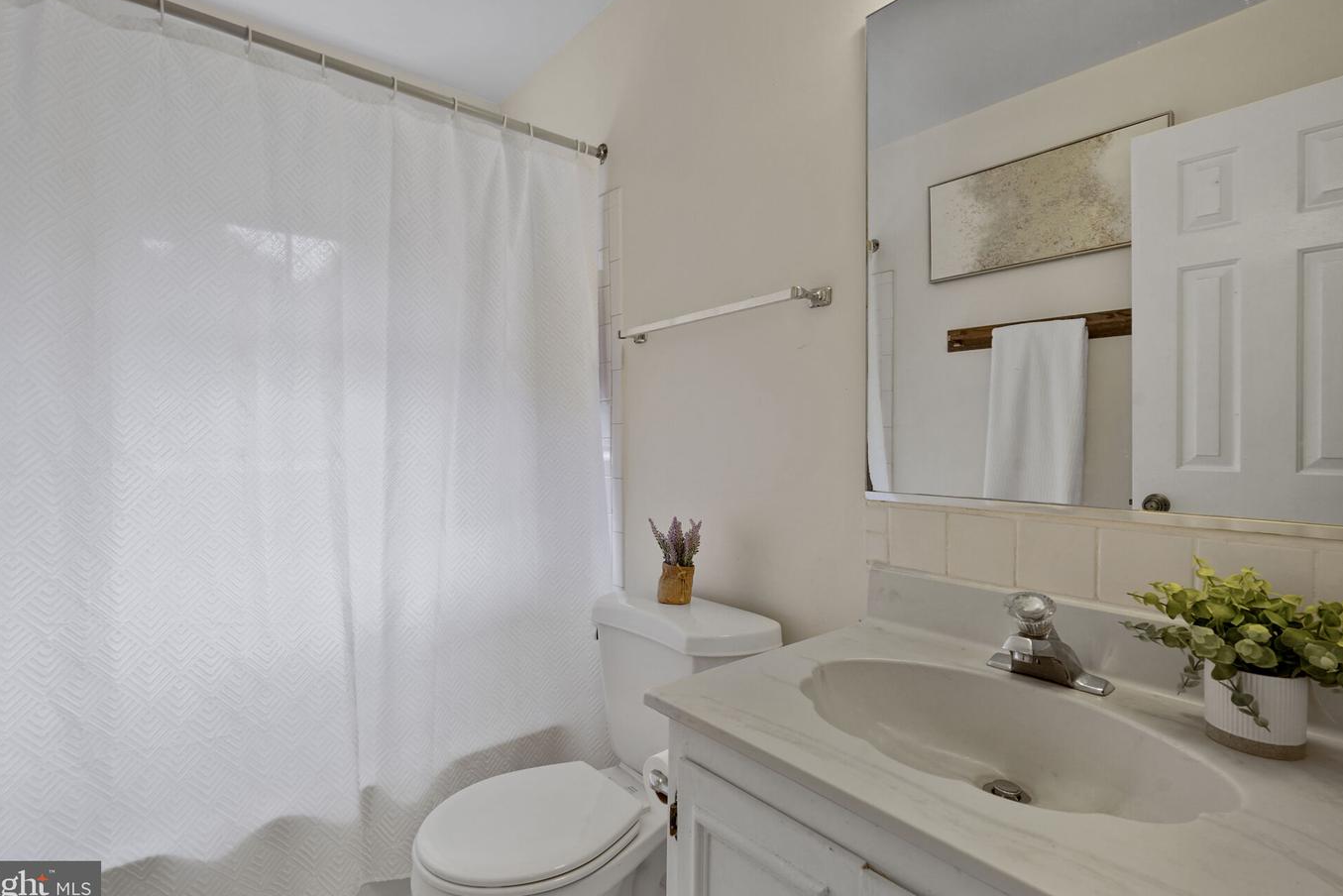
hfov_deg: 93.3
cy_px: 436
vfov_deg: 70.5
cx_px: 660
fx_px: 634
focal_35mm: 17
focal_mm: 16
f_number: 9
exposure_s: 1/80
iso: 800
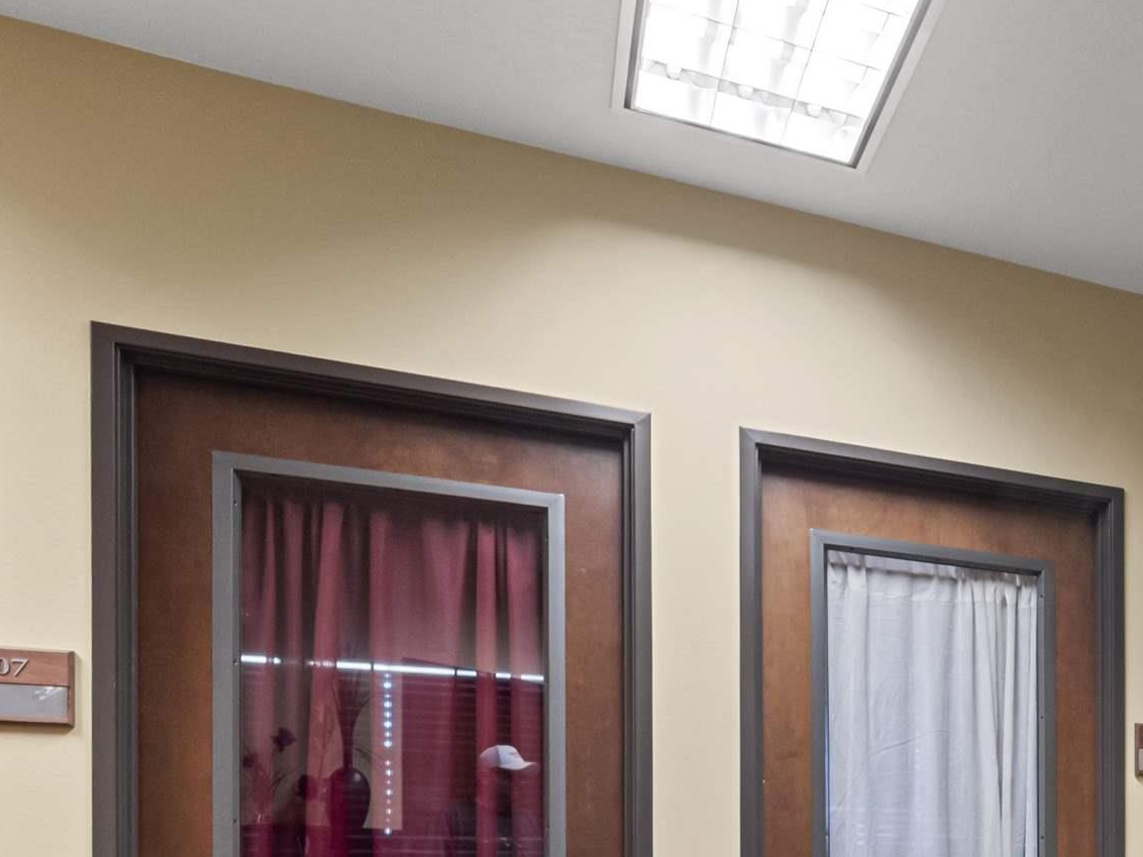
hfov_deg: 37.8
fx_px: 1255
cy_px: 916
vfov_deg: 33.5
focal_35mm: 38
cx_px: 1345
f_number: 8
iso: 400
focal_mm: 7
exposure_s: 1/4
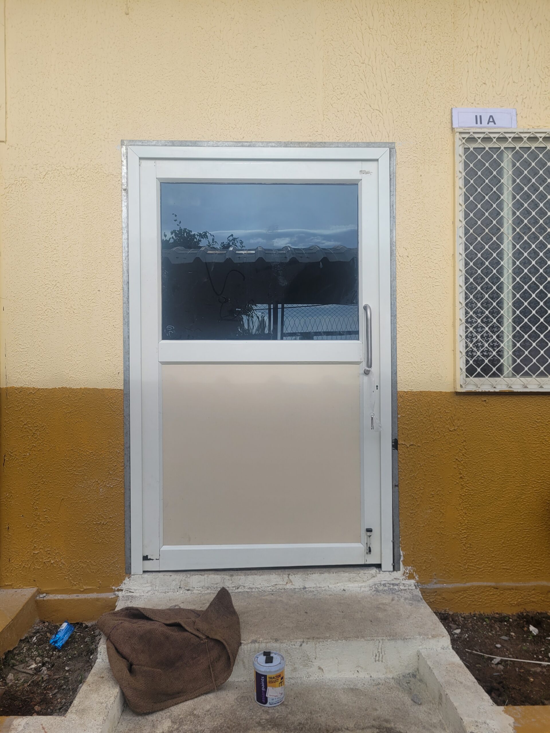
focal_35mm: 26
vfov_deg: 67.3
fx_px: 551
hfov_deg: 53.1
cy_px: 366
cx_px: 275
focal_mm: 5.4
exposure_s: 1/1480
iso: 40
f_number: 1.8
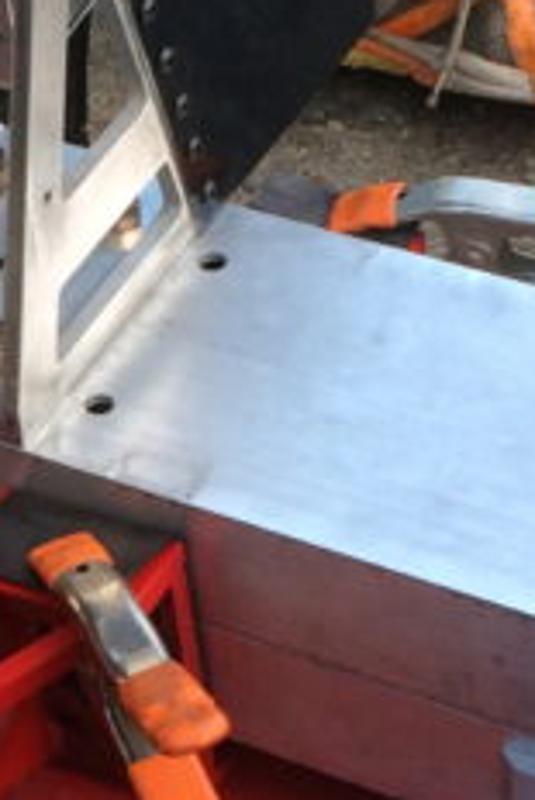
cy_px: 700
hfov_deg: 10.2
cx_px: -90
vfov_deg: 15.3
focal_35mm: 133
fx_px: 2960
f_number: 2.2
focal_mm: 4.15
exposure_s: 1/120
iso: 50
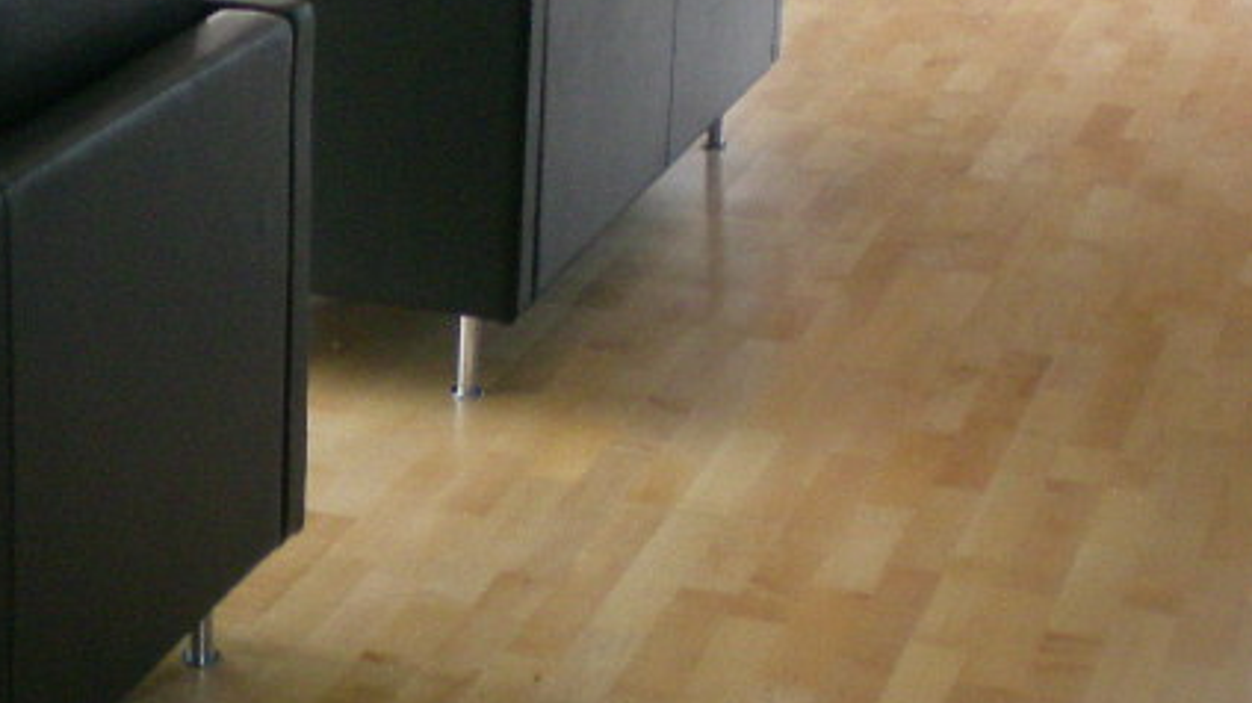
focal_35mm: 100
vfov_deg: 12.0
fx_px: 3318
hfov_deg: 21.2
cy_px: 118
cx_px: 298
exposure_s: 1/45.1
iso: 200
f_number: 3.1
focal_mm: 6.3
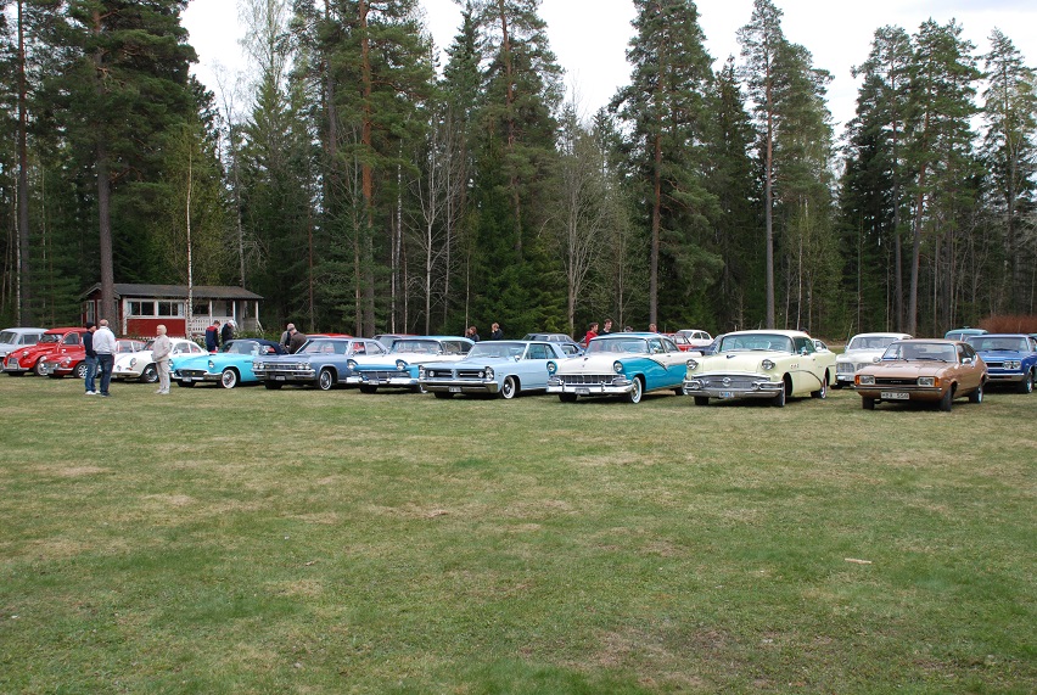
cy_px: 348
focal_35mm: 39
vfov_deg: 34.3
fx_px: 1125
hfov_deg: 49.5
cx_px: 518
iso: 200
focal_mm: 26
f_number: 5
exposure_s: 1/100
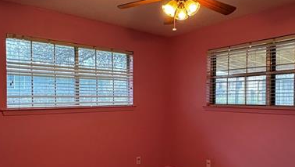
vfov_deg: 37.7
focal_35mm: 31
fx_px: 243
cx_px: 146
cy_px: 101
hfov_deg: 62.6
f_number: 2.2
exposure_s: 1/60
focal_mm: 2.22
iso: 320
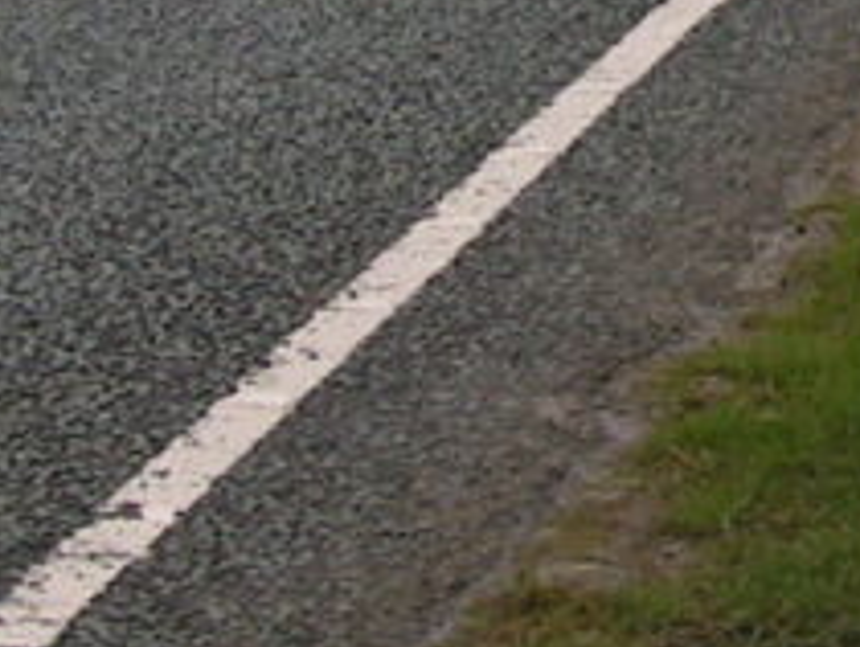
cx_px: 1044
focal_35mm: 185
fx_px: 4601
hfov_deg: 10.5
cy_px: -516
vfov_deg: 7.8
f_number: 5.6
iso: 50
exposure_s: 1/100
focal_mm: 5.8
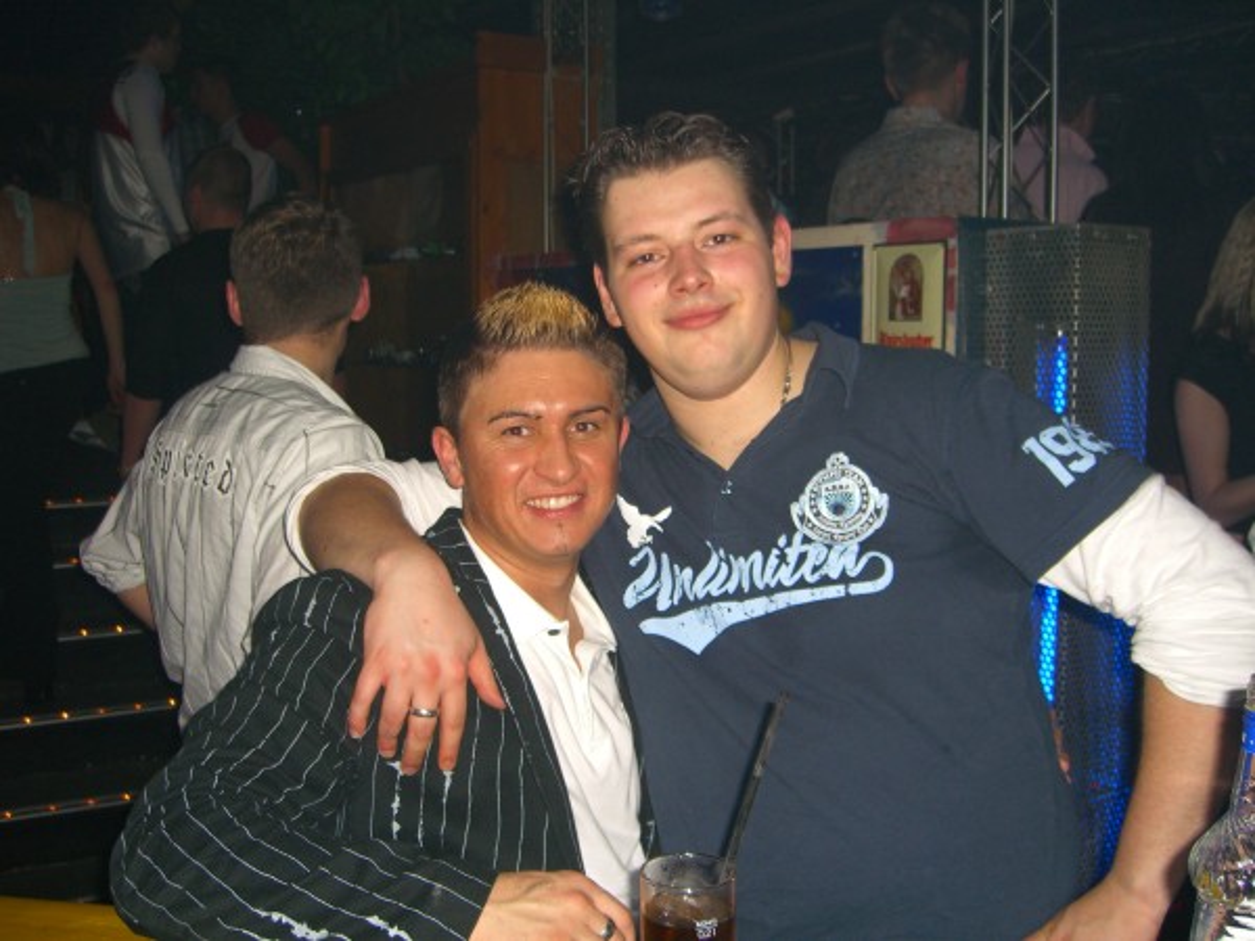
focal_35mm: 38
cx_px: 628
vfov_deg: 37.7
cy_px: 470
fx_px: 1378
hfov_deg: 49.0
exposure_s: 1/60
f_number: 2.8
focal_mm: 7.9
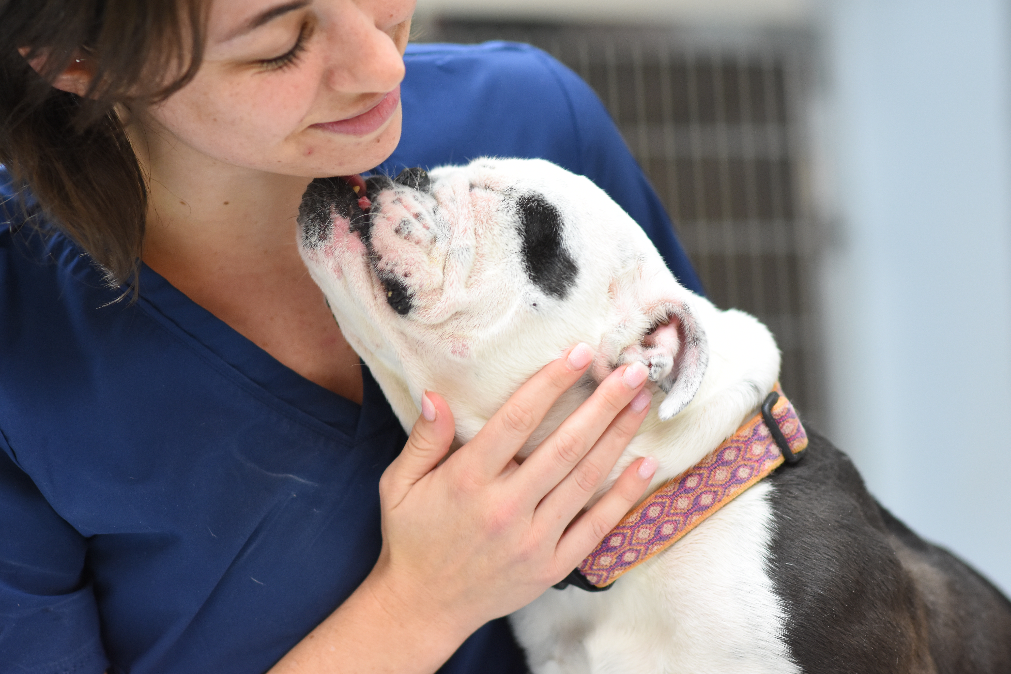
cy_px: 337
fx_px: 3580
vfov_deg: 10.8
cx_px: 506
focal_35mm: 128
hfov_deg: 16.1
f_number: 2.5
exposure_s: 1/320
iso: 1000
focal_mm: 85
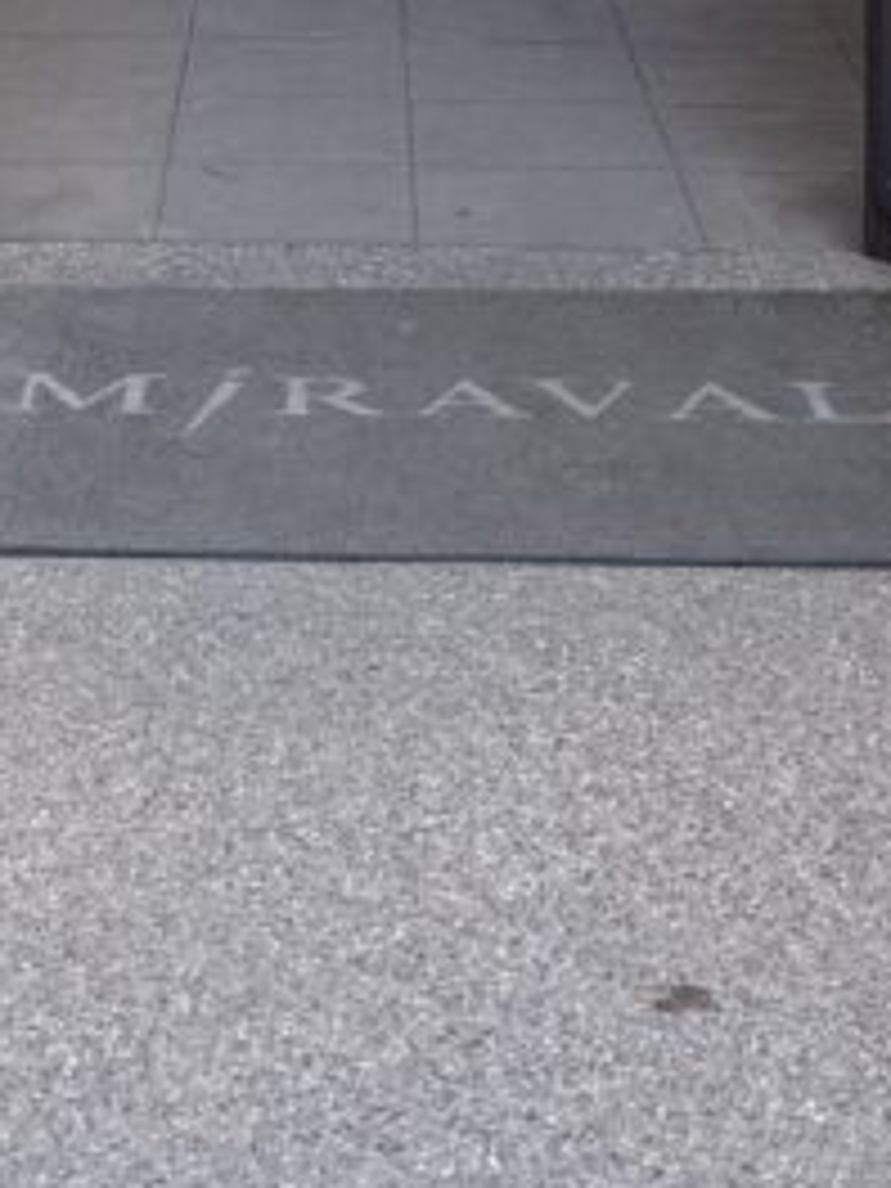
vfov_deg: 17.3
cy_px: -945
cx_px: 418
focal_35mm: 93
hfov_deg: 15.9
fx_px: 3192
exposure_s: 1/125
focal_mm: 6.76
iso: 125
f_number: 1.78
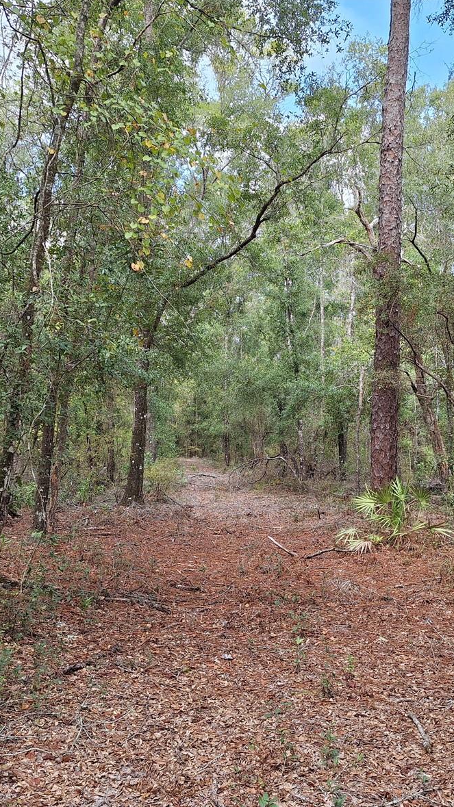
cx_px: 237
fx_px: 728
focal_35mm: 34
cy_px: 408
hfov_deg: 34.6
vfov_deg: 58.0
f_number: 1.8
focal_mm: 5.54
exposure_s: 1/393
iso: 40
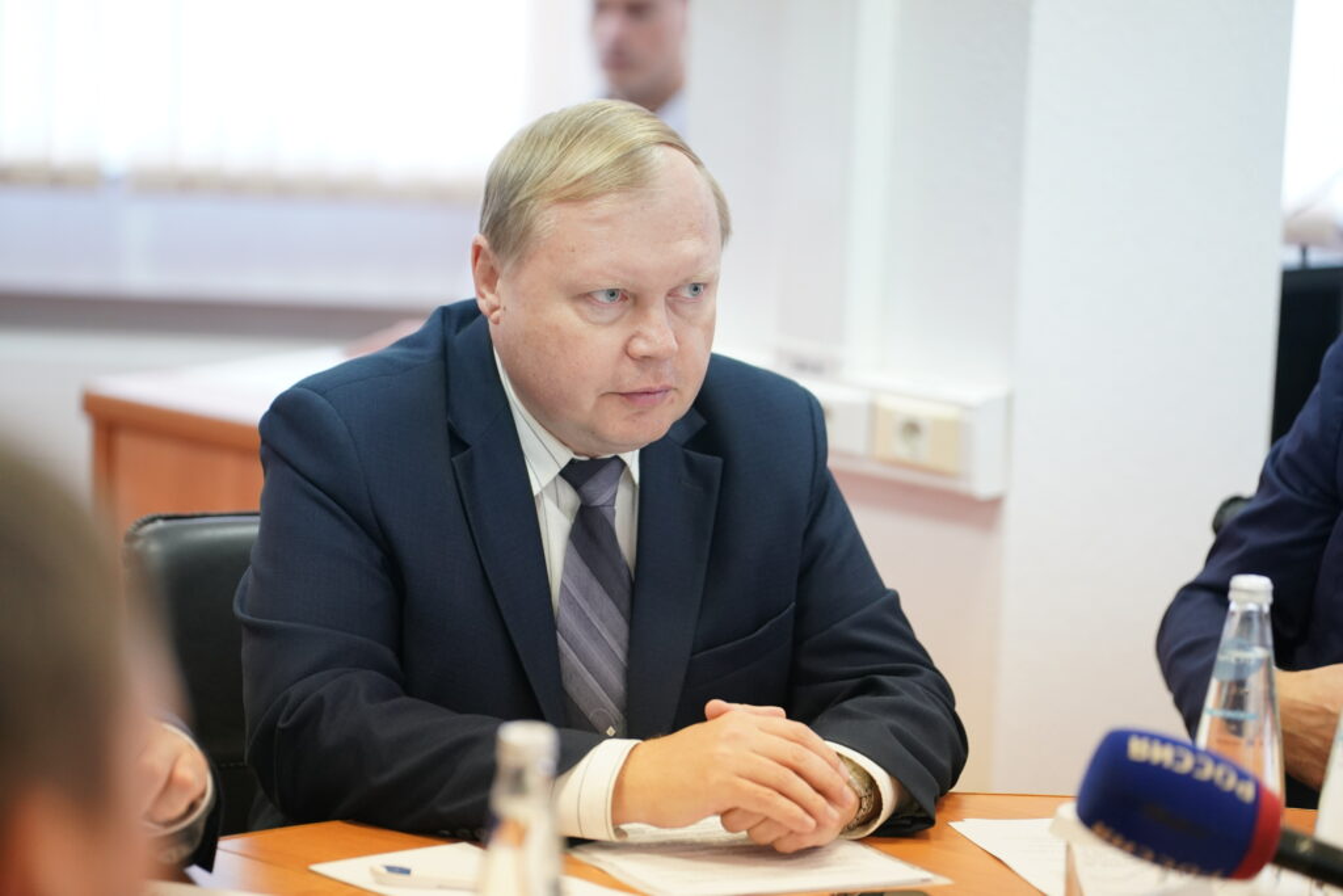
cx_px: 672
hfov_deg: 18.6
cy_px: 448
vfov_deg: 12.5
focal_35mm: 110
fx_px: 4104
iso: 2000
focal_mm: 110
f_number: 2.8
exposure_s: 1/250
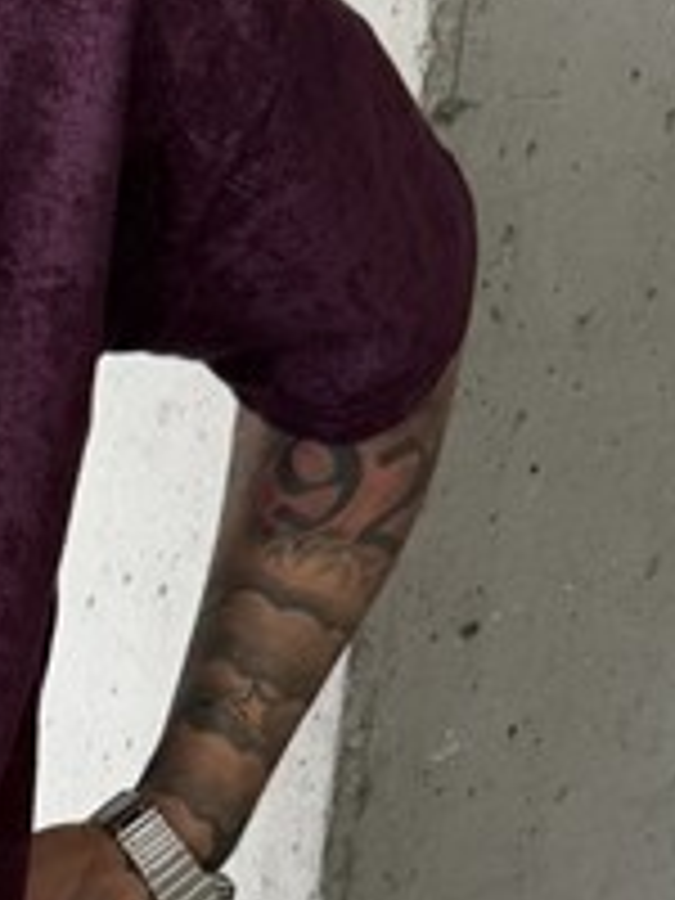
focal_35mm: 96
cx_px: -477
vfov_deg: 18.6
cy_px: 1264
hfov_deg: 14.0
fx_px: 2496
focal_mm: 6.76
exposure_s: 1/201
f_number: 1.78
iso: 64
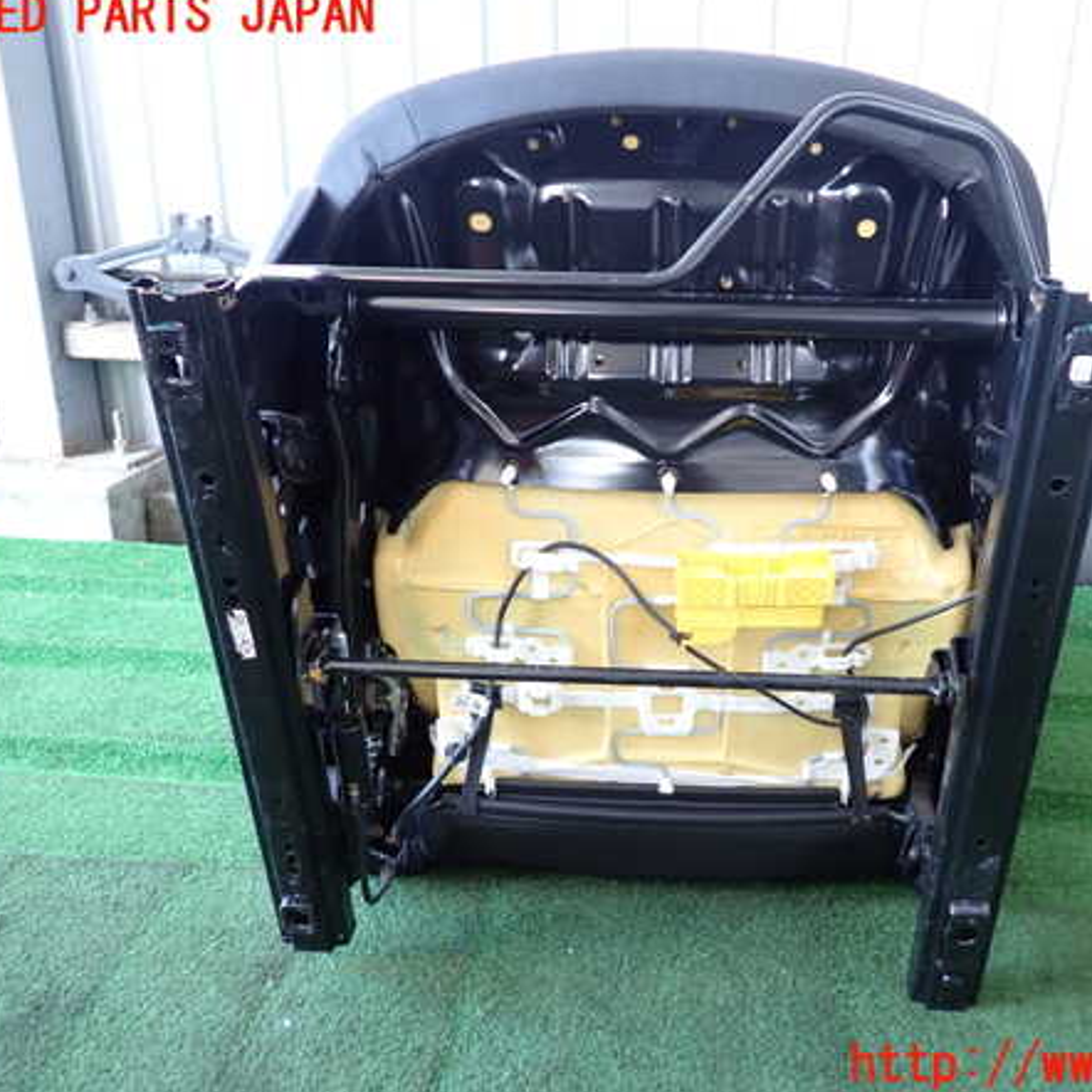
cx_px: 667
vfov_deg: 54.0
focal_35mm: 30
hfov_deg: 53.6
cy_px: 541
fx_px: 1071
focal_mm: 4.5
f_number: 2
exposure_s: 1/40
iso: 200
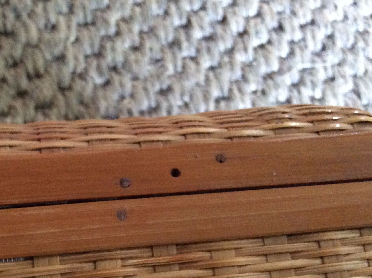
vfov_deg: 28.7
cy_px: 200
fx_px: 537
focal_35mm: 50
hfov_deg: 37.5
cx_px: 100
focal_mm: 3.3
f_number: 2.4
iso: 320
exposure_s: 1/17
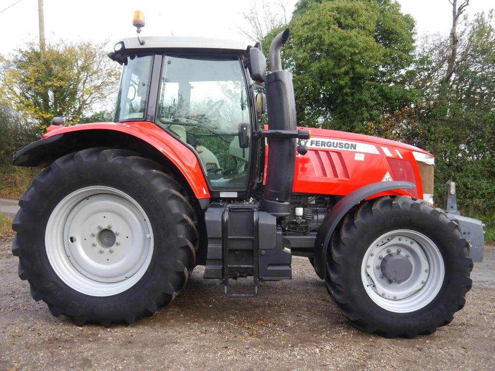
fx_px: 429
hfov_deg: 60.0
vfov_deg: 46.8
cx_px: 248
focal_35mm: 30
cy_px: 186
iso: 160
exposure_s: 1/60
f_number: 3.5
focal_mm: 15
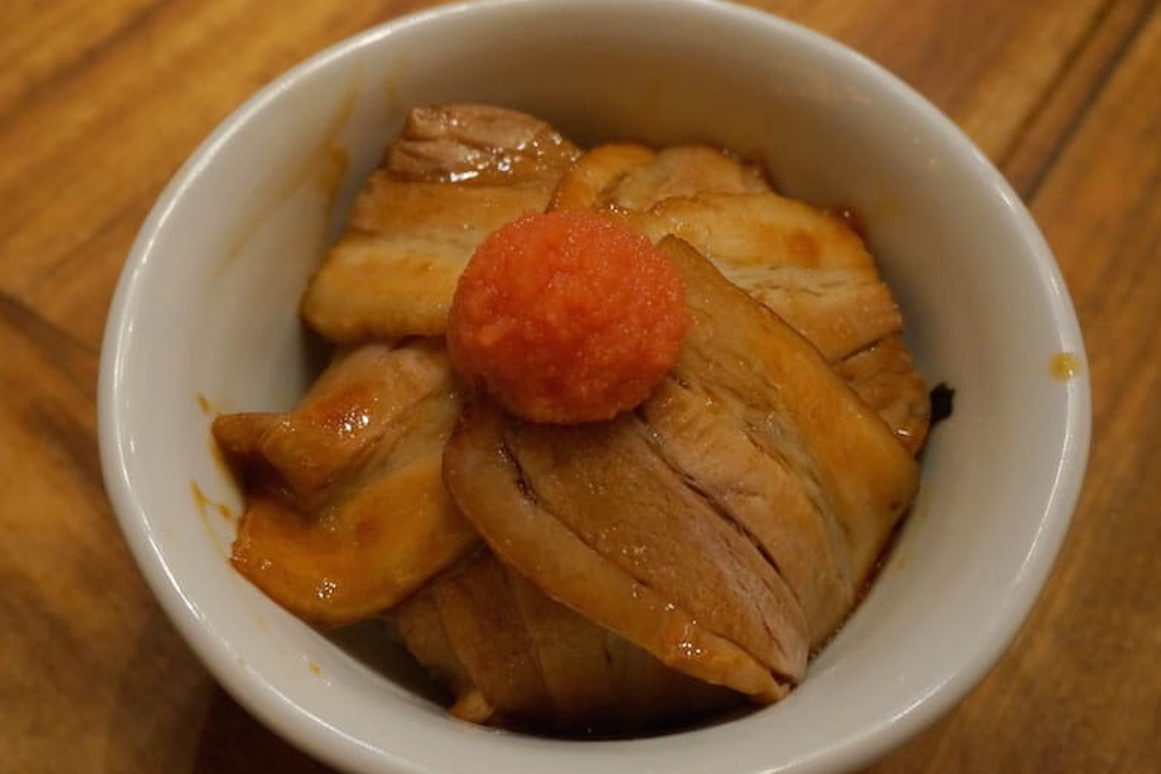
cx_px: 583
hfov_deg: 55.8
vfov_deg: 38.9
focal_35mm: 34
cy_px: 389
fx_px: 1096
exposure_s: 1/60
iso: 1600
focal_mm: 22
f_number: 4
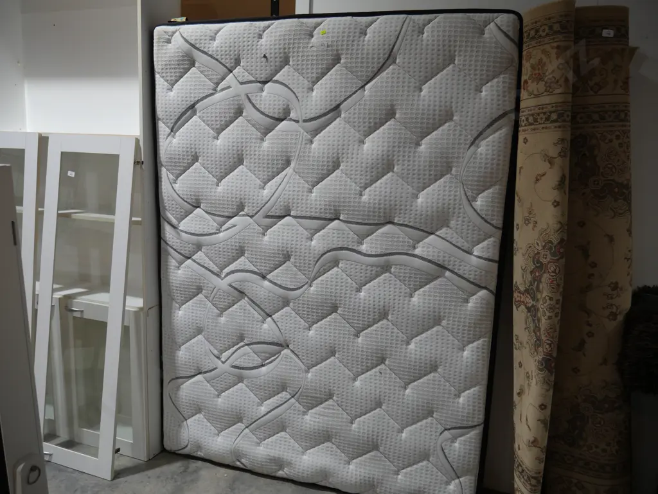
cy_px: 247
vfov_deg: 49.8
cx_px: 329
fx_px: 532
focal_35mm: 28
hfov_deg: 63.4
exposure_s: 1/80
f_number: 3.5
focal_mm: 14
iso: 200
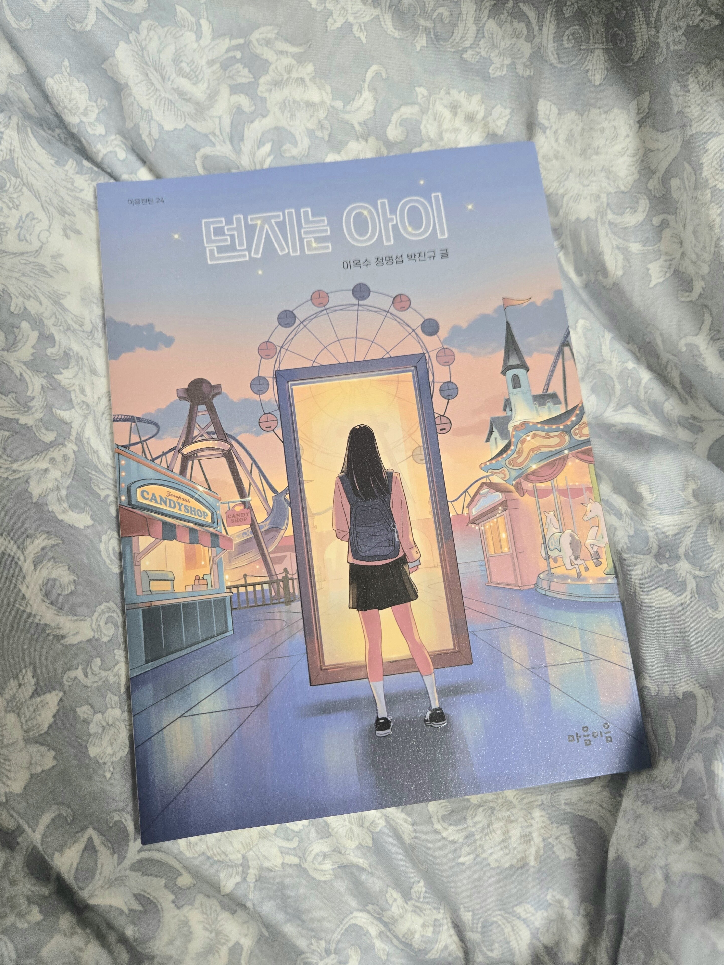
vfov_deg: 71.6
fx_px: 669
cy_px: 486
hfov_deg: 56.8
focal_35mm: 24
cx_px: 353
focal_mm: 5.4
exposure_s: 1/120
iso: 320
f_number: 1.8
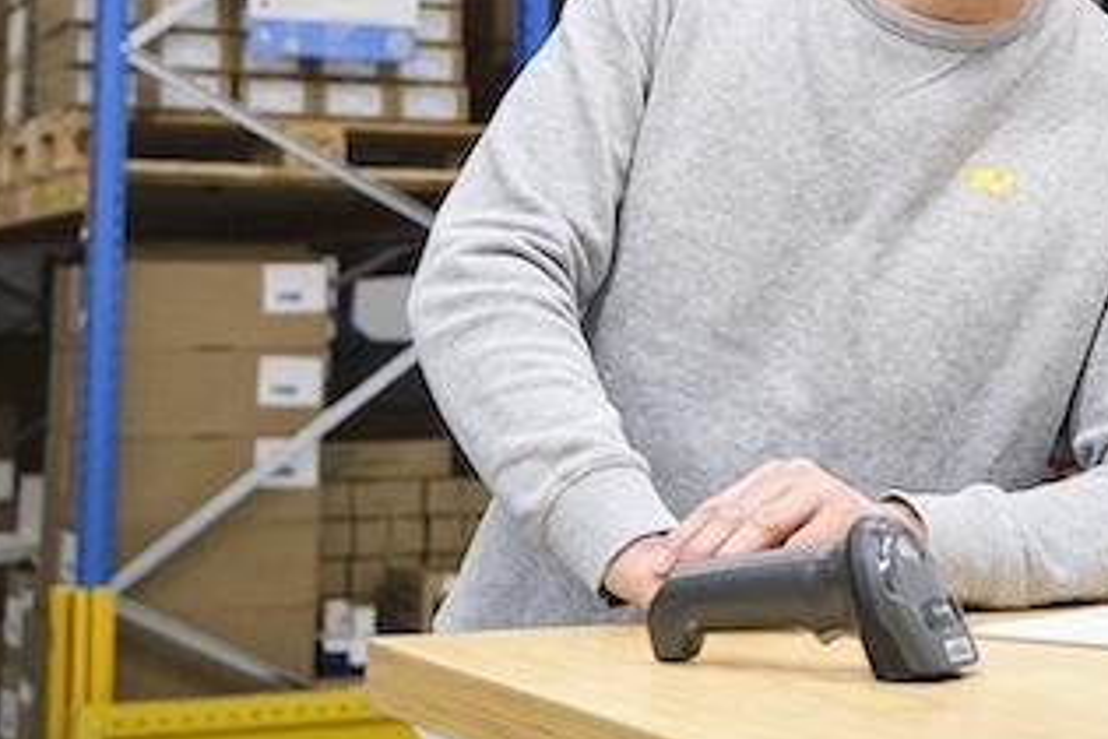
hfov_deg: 24.7
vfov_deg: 16.7
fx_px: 2462
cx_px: 981
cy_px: 23
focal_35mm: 80
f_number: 2.8
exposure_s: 1/100
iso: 1600
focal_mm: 24.2
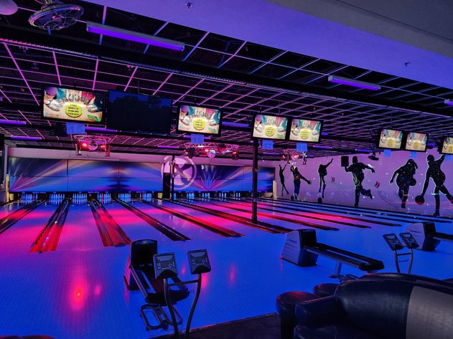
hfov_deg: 73.9
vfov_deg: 58.9
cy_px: 170
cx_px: 226
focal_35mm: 23
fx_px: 301
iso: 640
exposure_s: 1/30
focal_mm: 5.4
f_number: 1.8
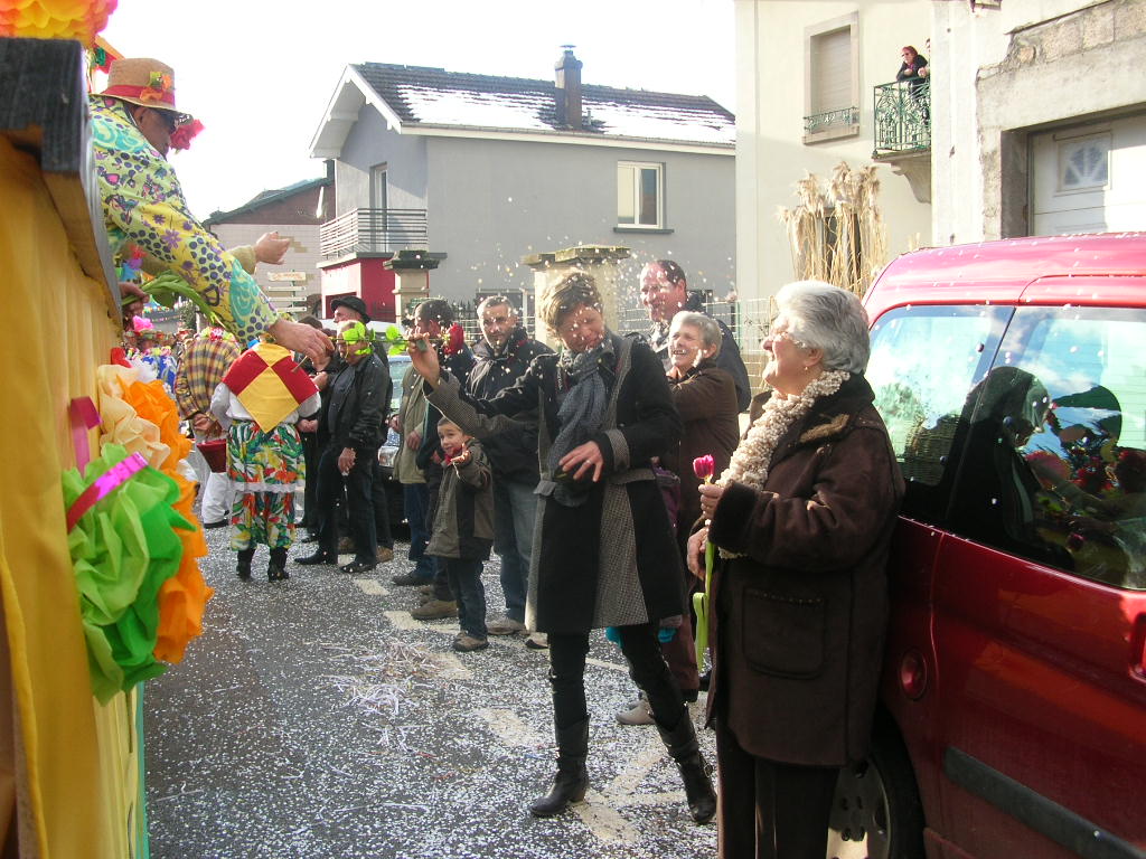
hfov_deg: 50.1
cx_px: 573
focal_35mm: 37
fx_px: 1225
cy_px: 430
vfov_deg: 38.7
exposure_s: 1/280
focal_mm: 6.2
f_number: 2.9
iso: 50
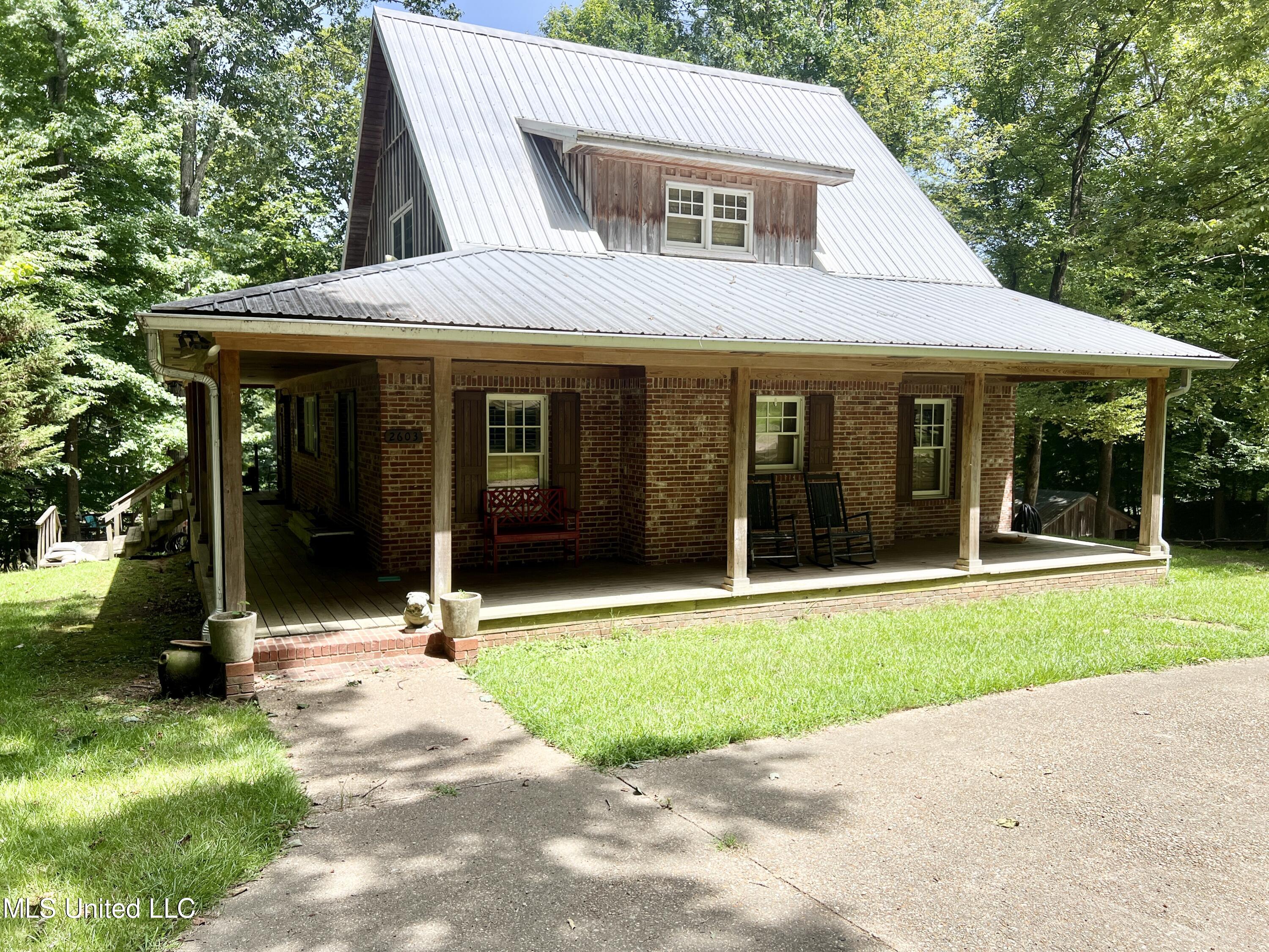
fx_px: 953
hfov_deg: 67.3
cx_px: 634
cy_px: 476
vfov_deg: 53.1
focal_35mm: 26
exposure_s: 1/1395
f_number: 1.5
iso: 50
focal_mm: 5.7
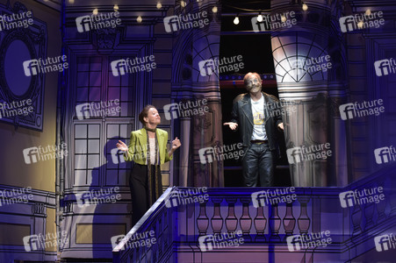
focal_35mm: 105
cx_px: 198
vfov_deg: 13.0
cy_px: 132
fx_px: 1154
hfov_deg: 19.5
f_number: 5.6
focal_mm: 105
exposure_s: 1/160
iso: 1600
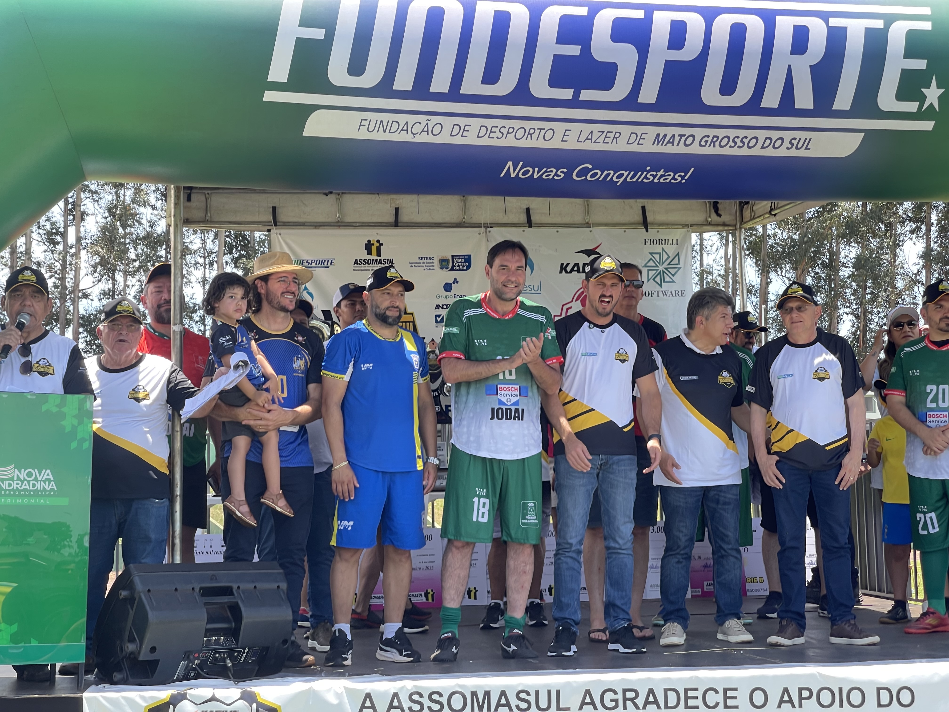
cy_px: 356
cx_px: 474
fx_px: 1755
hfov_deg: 30.3
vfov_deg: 22.9
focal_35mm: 64
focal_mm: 7.5
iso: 25
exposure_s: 1/121
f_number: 2.2
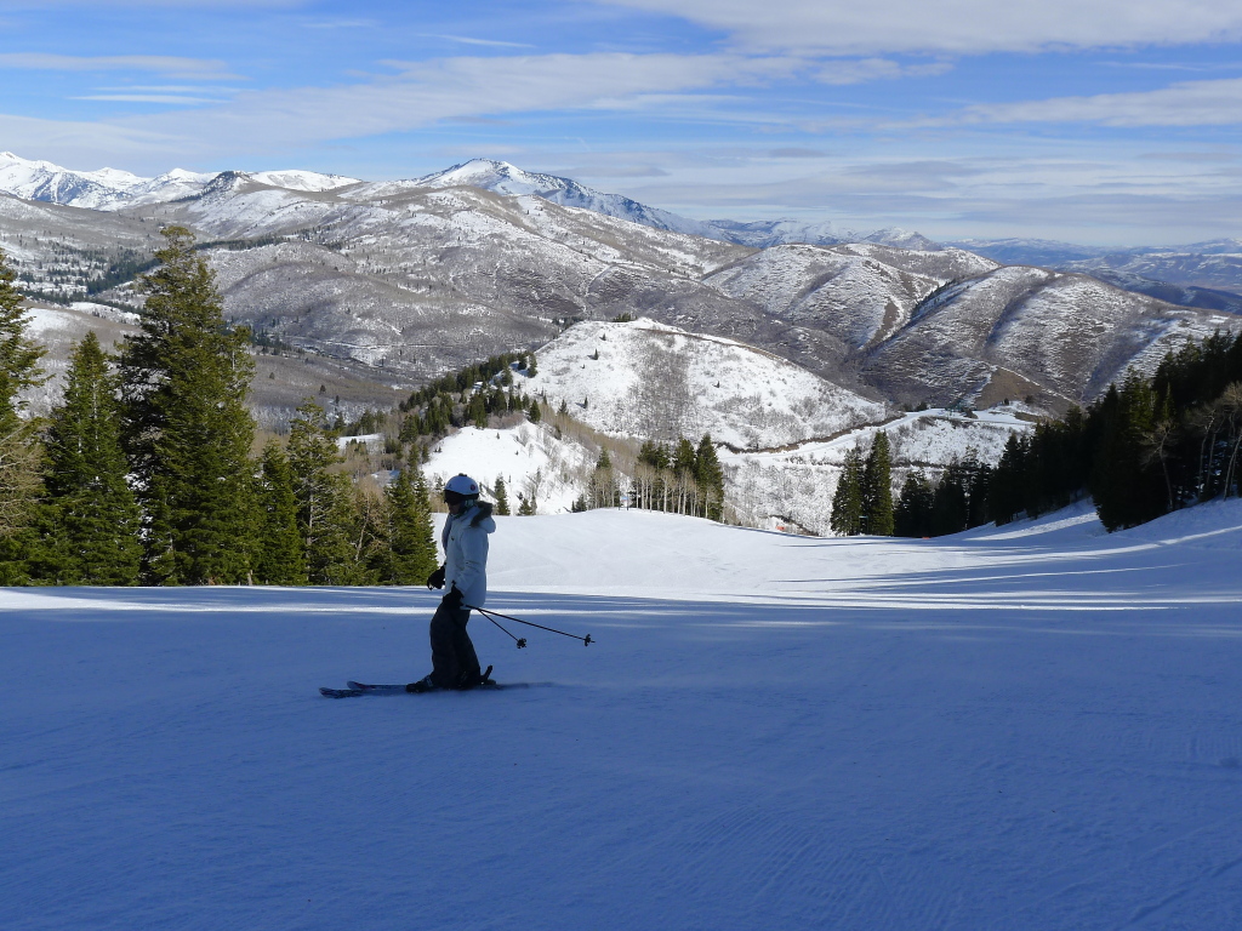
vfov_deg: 40.7
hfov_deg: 52.6
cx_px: 621
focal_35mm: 35
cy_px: 466
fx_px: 1256
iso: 80
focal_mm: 7.5
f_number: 5
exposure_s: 1/800
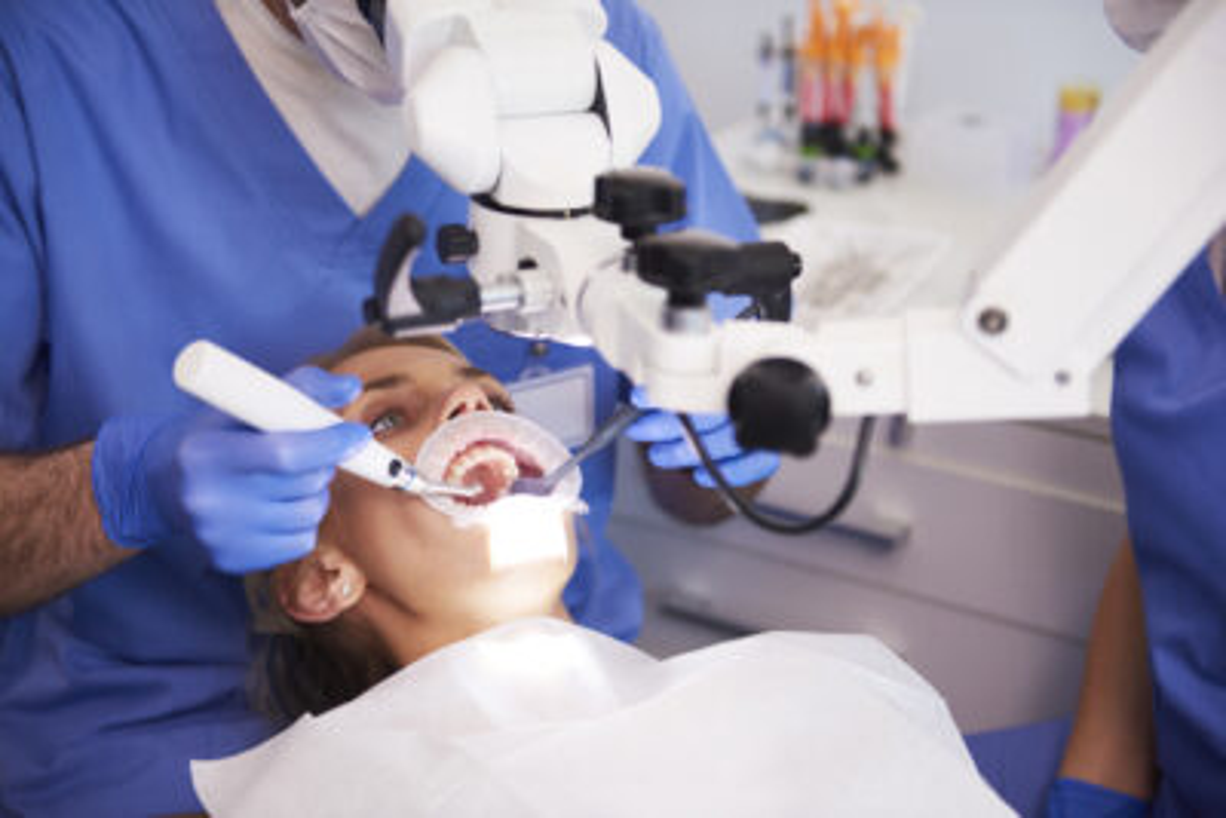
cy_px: 409
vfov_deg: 21.9
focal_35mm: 62
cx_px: 613
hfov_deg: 32.4
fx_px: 2112
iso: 250
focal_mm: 62
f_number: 2.8
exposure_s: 1/100
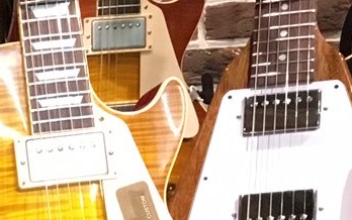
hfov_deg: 10.0
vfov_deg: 6.7
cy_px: 641
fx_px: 1709
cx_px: -556
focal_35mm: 178
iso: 160
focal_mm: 4.15
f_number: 2.2
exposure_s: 1/30
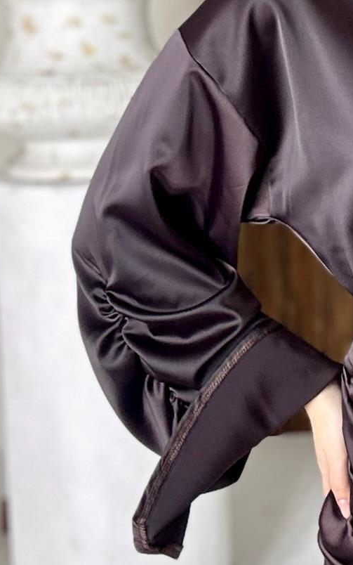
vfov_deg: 25.0
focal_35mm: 81
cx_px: 495
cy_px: 89
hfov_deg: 15.2
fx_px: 1246
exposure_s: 1/121
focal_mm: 2.69
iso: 25
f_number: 1.9
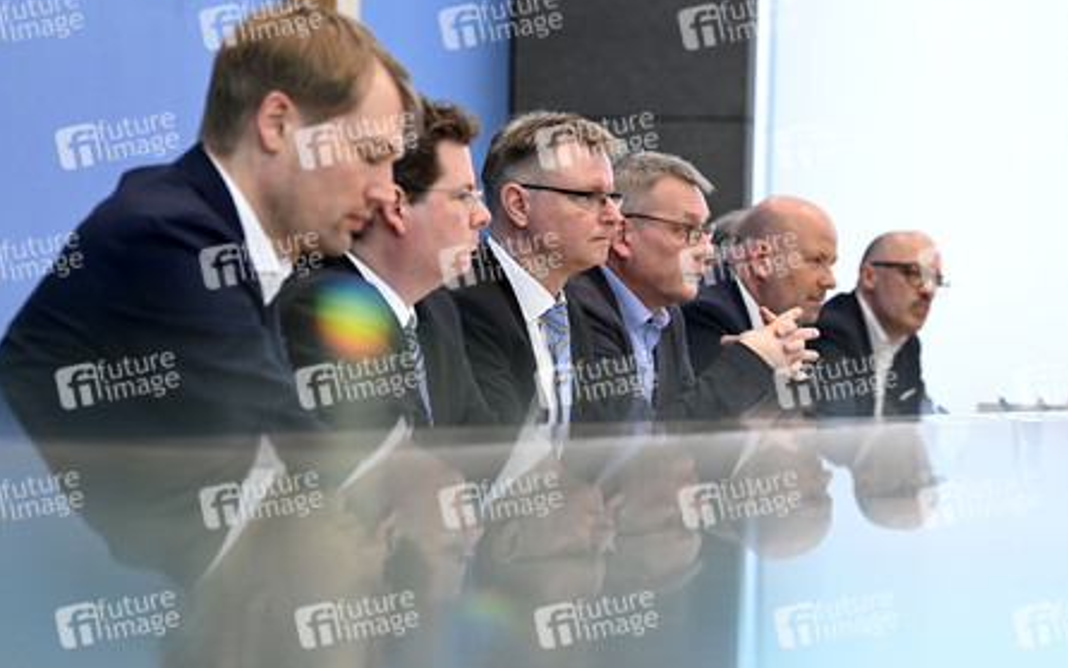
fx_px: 4047
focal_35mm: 139
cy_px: 321
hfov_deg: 15.0
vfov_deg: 9.4
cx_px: 533
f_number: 5.6
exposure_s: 1/640
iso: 4000
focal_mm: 135
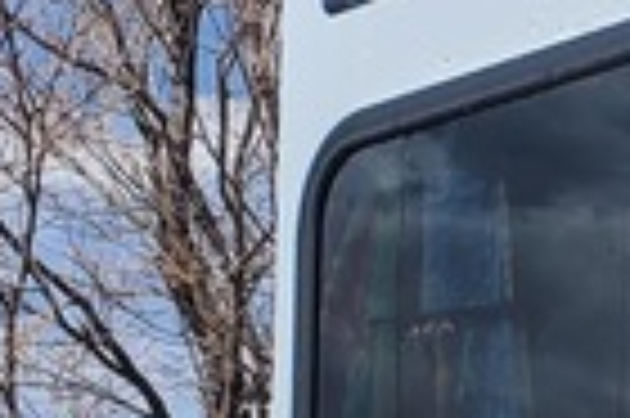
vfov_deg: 6.8
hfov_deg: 9.7
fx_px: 3374
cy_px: 921
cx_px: 1404
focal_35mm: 193
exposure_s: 1/1824
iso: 50
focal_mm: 4.3
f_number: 2.4
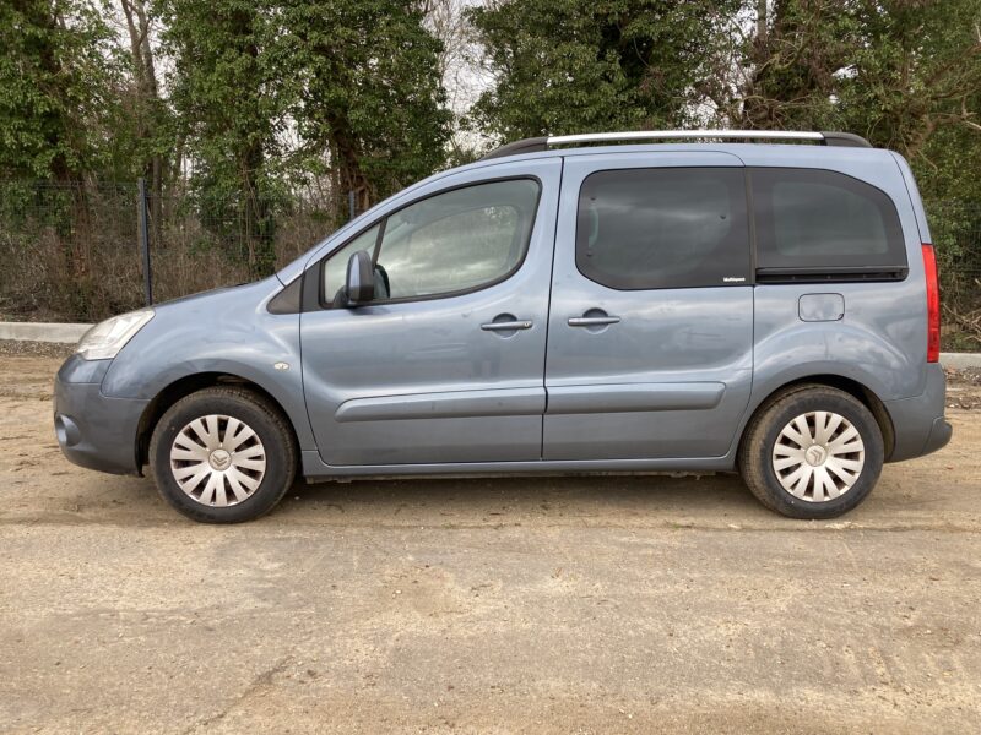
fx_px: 794
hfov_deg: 63.4
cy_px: 368
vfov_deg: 49.7
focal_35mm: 28
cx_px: 490
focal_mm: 3.99
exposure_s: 1/180
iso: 20
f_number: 1.8
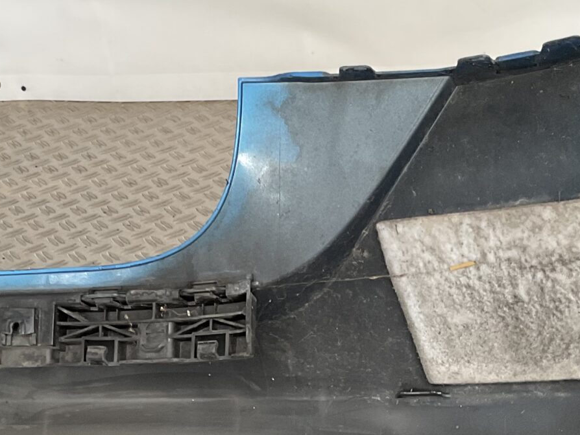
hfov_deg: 23.5
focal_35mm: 83
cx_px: 374
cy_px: 488
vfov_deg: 17.2
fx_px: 1391
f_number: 1.8
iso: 50
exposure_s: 1/100
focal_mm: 3
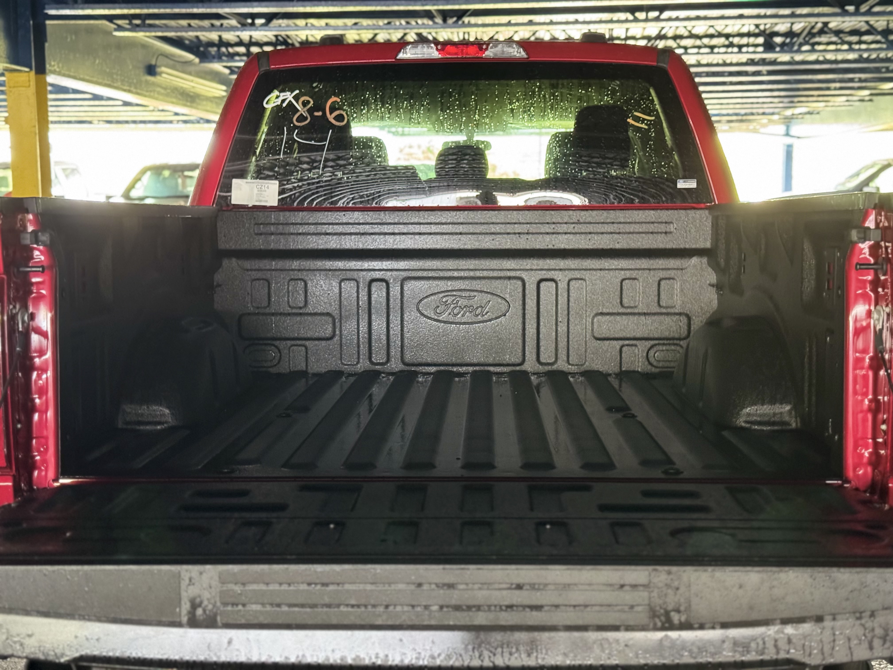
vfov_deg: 30.3
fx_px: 1238
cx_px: 446
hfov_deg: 39.7
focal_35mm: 48
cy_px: 335
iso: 800
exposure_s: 1/30
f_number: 1.78
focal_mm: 6.76
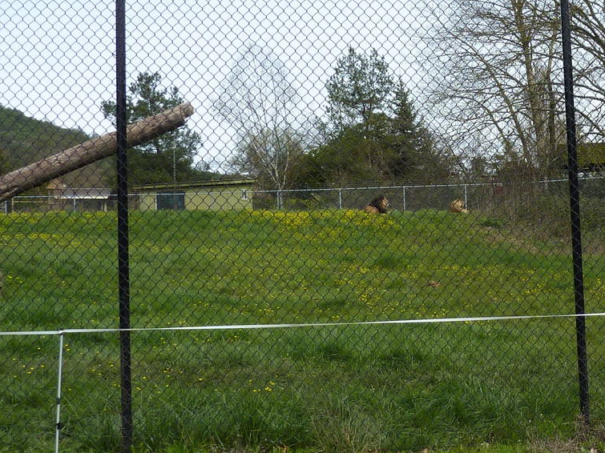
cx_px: 544
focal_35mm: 53
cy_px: 175
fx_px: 926
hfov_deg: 34.2
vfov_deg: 27.4
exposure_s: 1/500
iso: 80
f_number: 3.5
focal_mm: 4.1
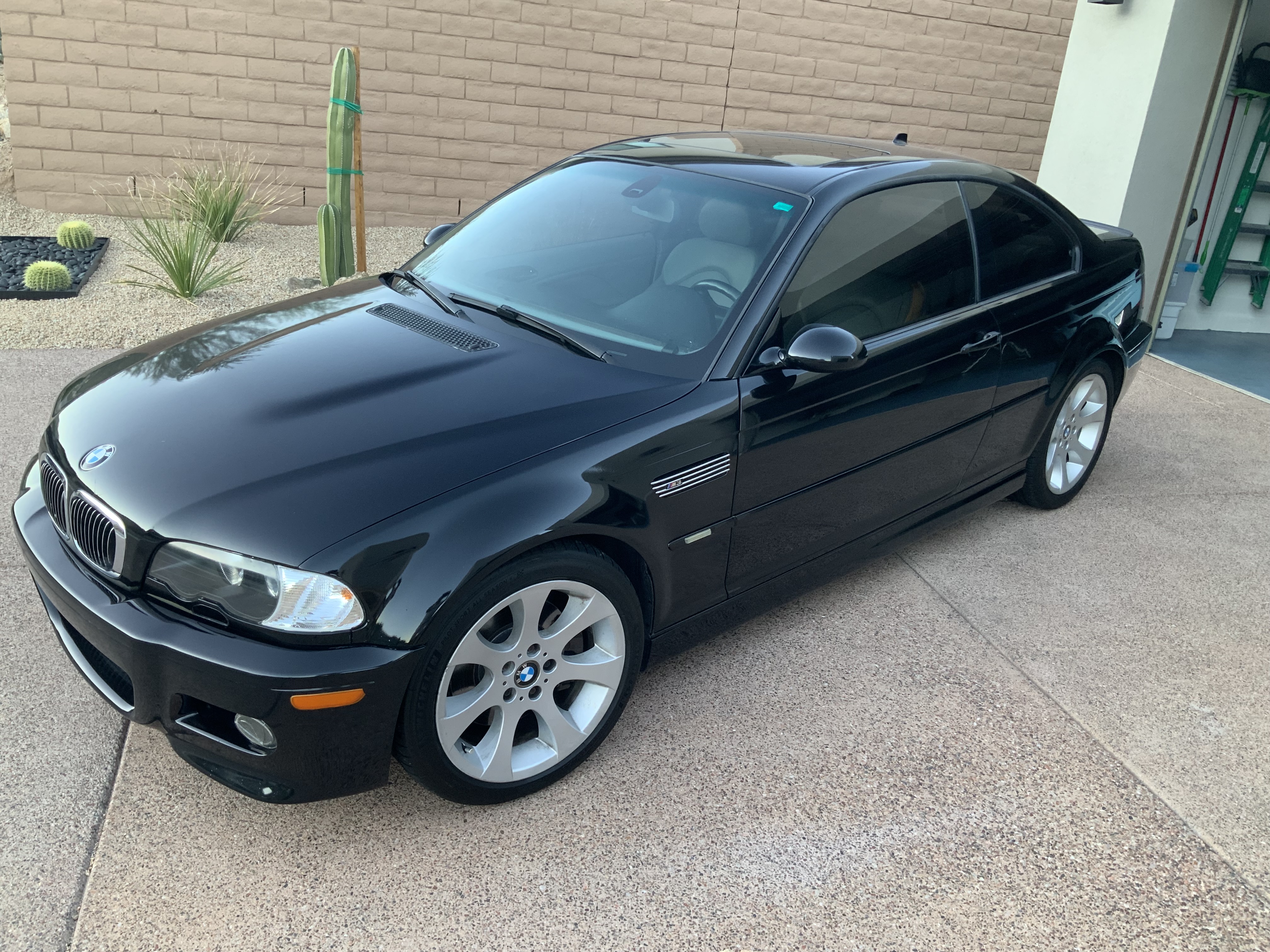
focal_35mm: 29
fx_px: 1064
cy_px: 476
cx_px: 635
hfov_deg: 61.7
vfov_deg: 48.2
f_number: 1.8
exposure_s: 1/96
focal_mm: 3
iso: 64
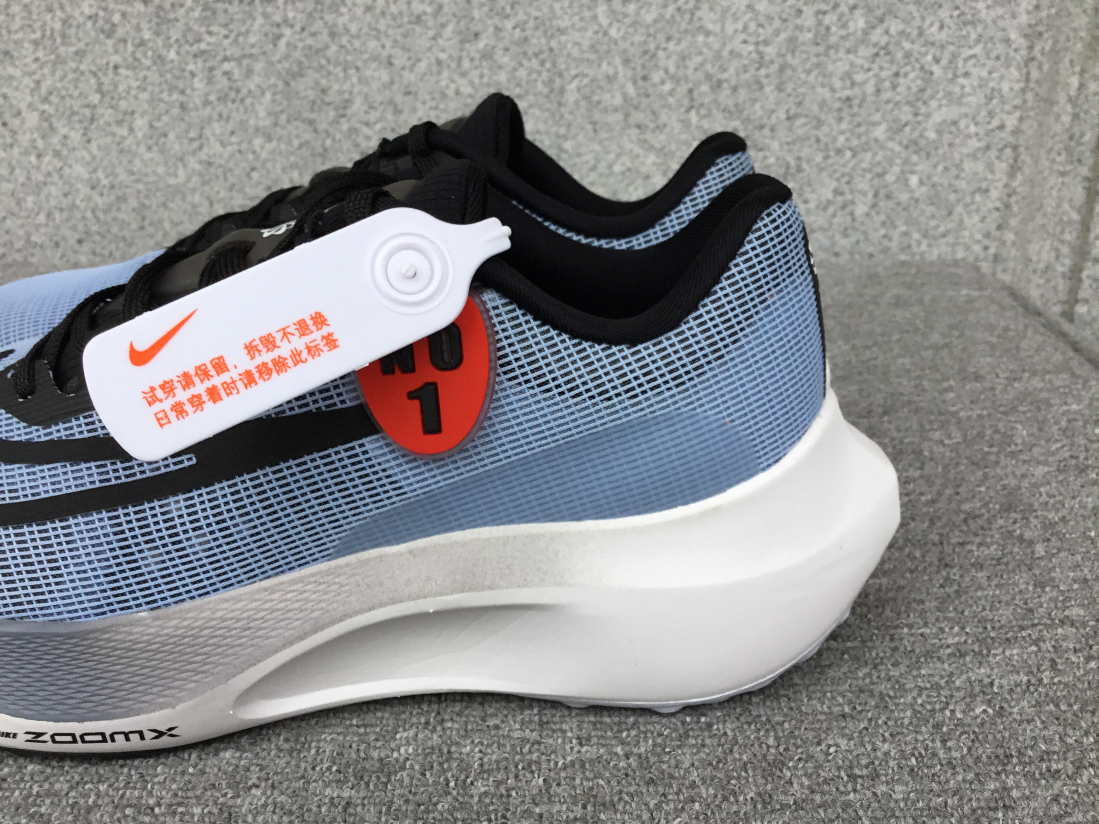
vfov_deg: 45.4
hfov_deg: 58.4
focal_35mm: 31
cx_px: 550
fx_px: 984
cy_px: 412
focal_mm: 3.3
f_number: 2.4
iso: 32
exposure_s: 1/100
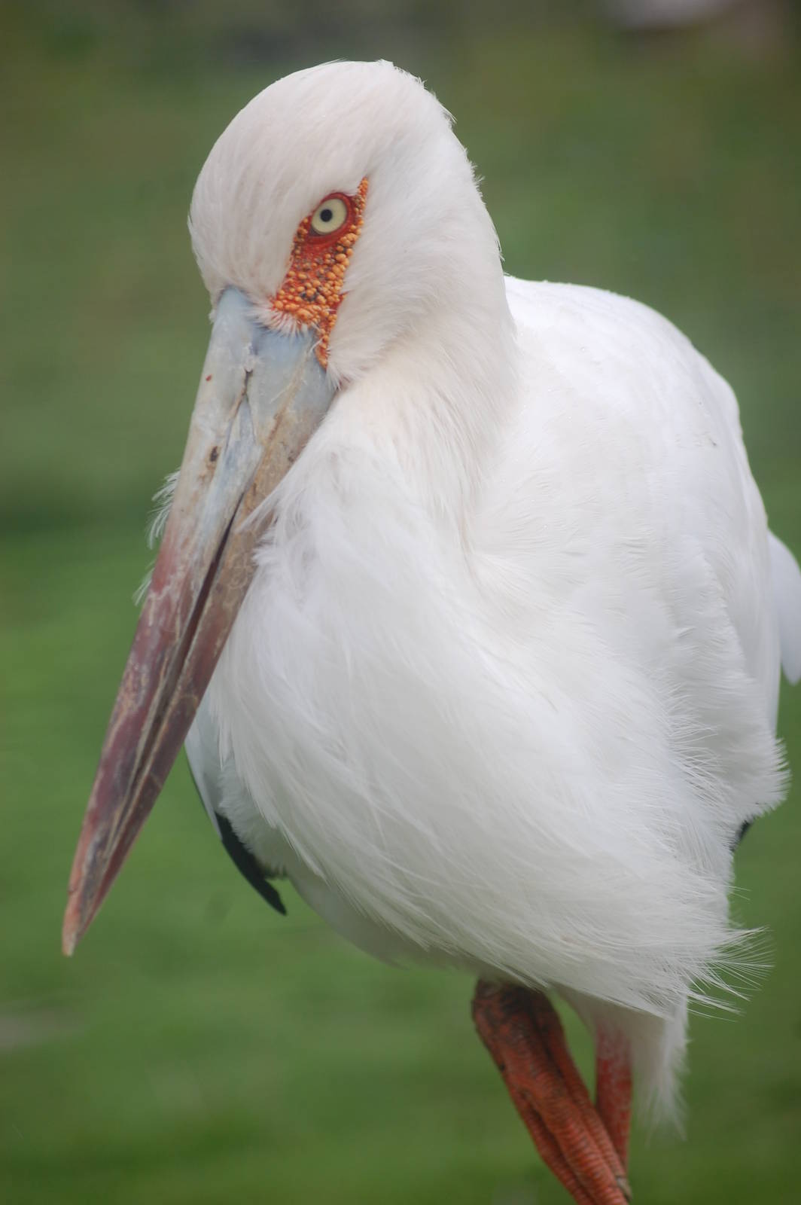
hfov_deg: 7.5
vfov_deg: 11.2
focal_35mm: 183
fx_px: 6118
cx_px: 400
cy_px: 602
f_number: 5.6
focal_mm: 122
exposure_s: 1/500
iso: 200
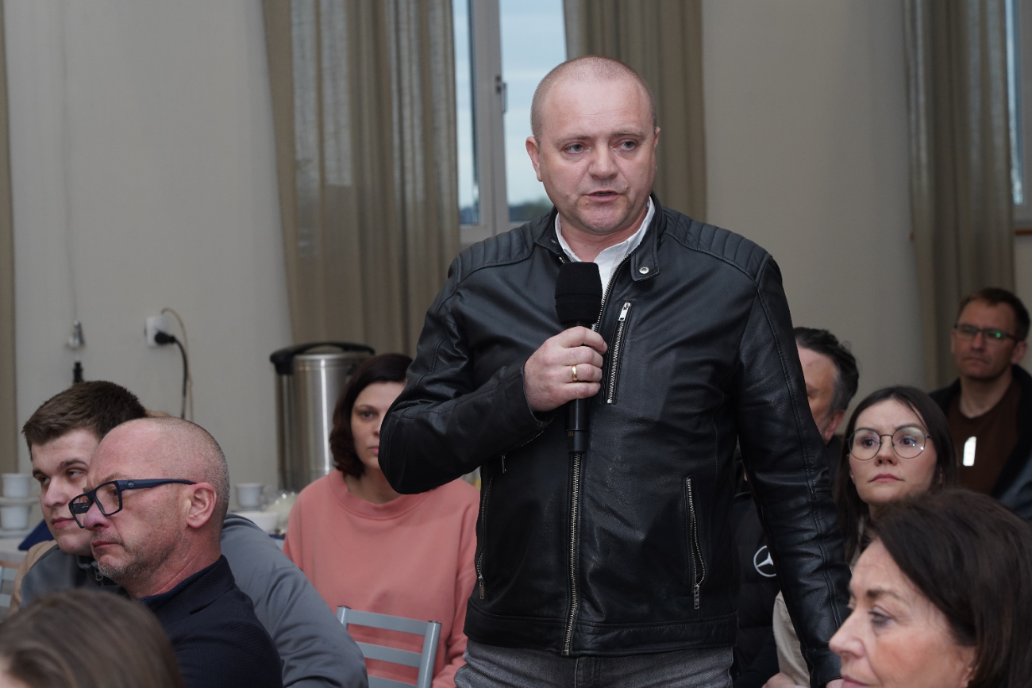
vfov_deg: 13.0
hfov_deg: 19.5
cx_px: 516
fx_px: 3010
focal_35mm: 105
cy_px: 344
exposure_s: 1/100
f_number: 8
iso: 1250
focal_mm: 105
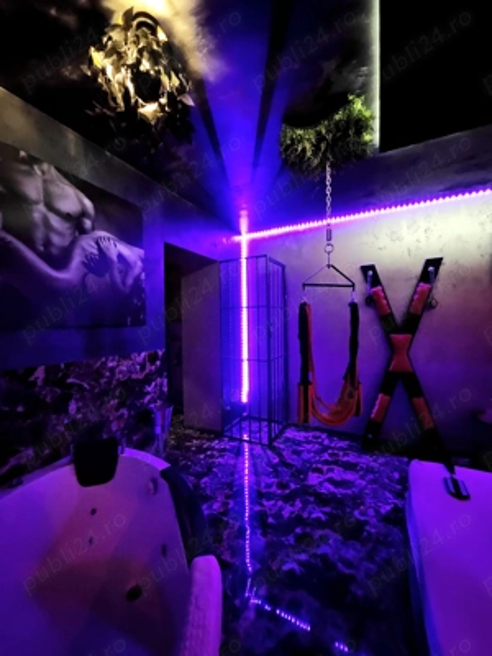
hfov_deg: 89.9
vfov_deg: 106.2
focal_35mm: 13
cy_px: 328
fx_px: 246
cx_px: 246
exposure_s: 1/25
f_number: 2.2
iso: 2000
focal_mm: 1.74
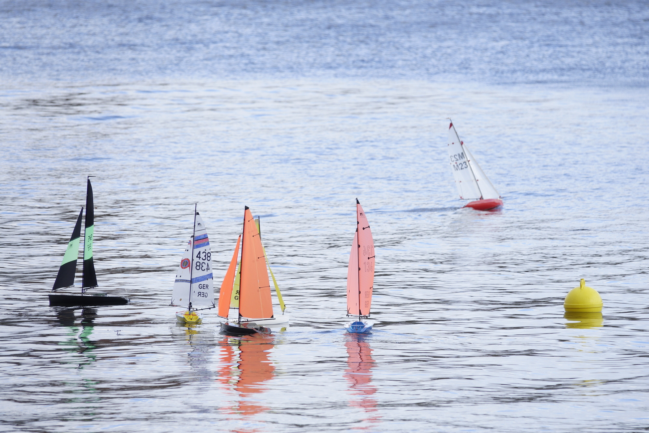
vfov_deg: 3.8
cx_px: 324
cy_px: 216
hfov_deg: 5.7
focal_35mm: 361
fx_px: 6508
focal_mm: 132.24
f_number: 4
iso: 100
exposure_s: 1/250
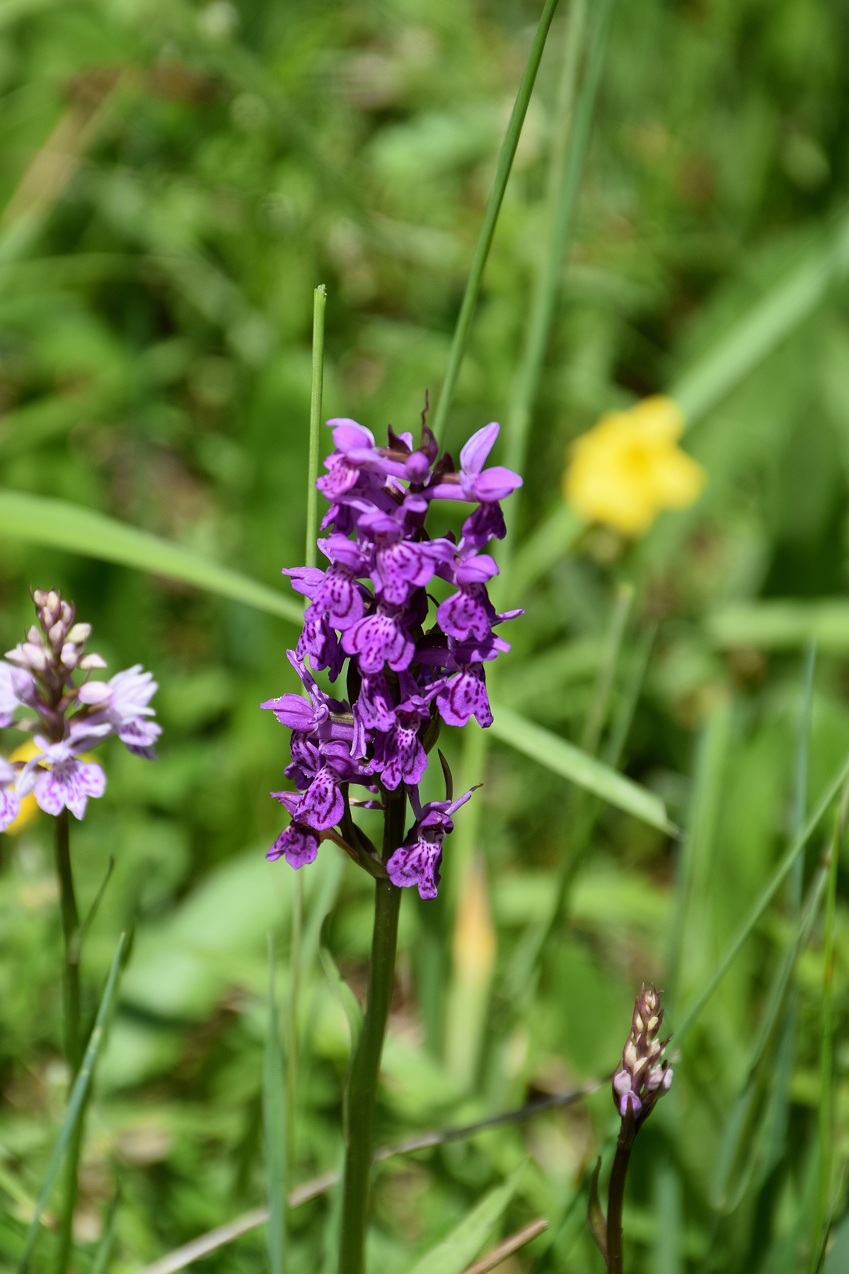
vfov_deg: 9.8
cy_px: 637
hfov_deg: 6.5
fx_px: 7428
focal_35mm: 210
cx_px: 424
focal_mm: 140
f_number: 8
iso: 200
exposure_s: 1/400
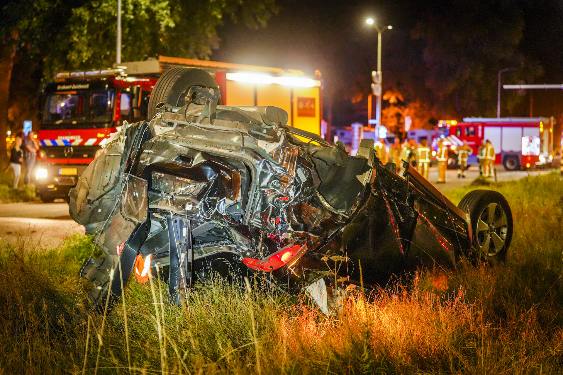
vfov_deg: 19.5
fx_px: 1095
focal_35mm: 70
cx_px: 282
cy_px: 188
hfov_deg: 28.8
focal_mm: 70
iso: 6400
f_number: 2.8
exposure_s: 1/30
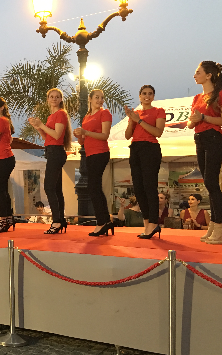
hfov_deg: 24.2
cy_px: 169
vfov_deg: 40.3
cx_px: -19
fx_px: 484
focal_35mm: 50
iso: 80
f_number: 2.2
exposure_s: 1/17
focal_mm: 4.15
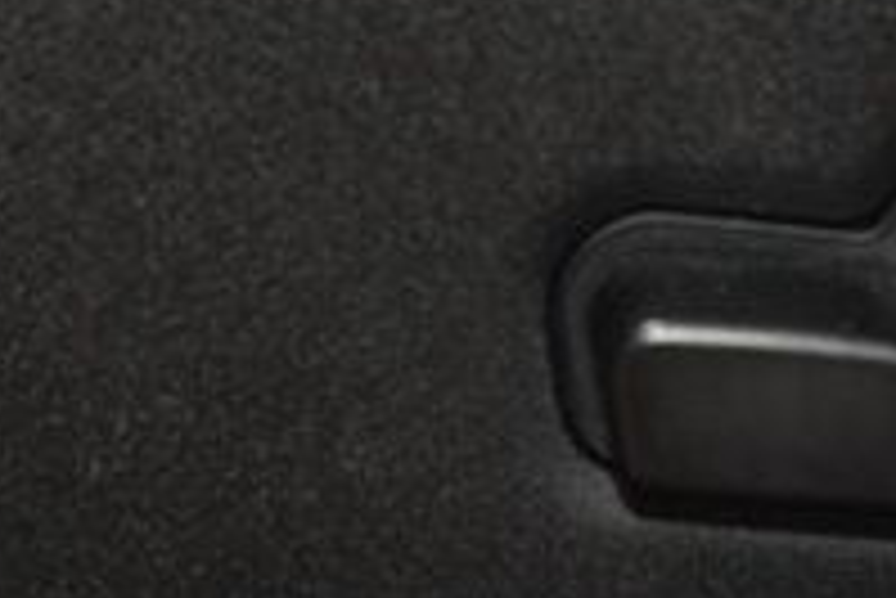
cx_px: 360
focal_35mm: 337
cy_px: -115
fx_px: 8393
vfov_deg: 4.1
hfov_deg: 6.1
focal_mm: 70
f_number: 4.5
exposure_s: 1/50
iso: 1800
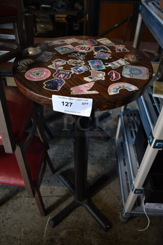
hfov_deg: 48.0
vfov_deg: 67.4
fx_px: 183
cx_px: 82
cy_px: 122
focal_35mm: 27
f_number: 3.5
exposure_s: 1/30
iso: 140
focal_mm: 18
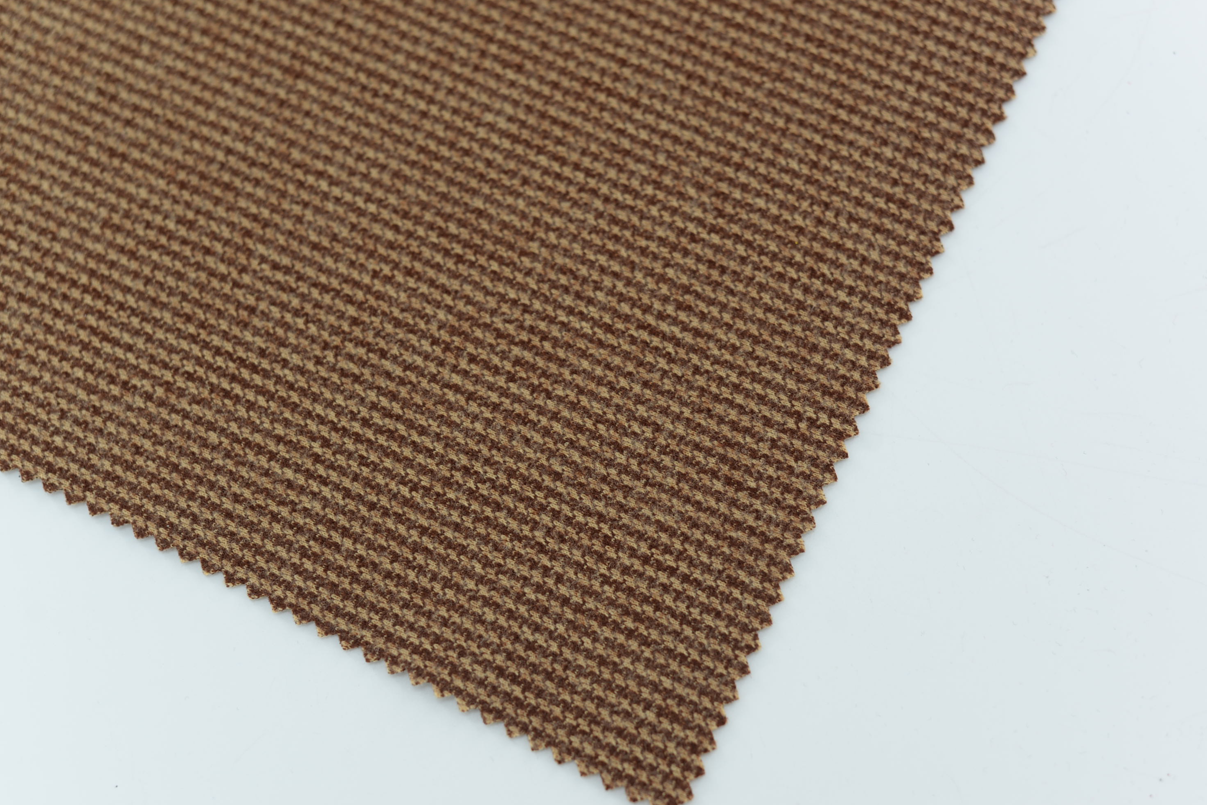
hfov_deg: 38.9
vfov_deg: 26.5
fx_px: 1710
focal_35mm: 51
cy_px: 409
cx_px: 609
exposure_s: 1/100
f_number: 3.5
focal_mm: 50
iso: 100
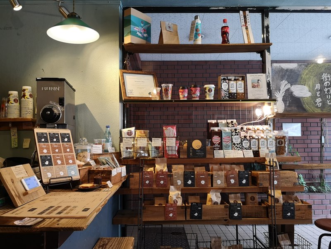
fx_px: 258
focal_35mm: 27
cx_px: 166
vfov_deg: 51.4
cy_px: 124
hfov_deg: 65.3
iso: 160
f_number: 1.8
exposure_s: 1/30
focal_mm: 3.95
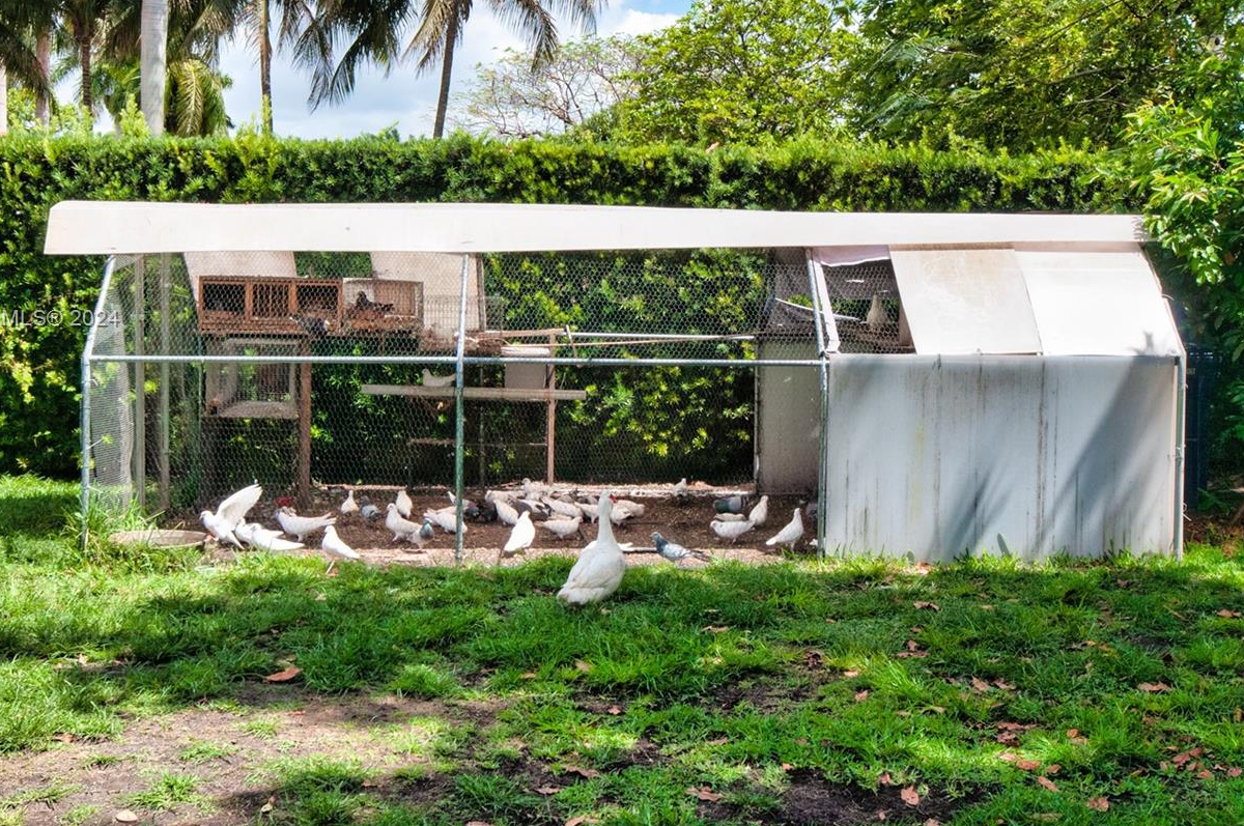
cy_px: 320
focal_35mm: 48
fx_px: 1657
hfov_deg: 41.2
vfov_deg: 27.9
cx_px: 617
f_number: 11
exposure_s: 1/500
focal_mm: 24
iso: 400
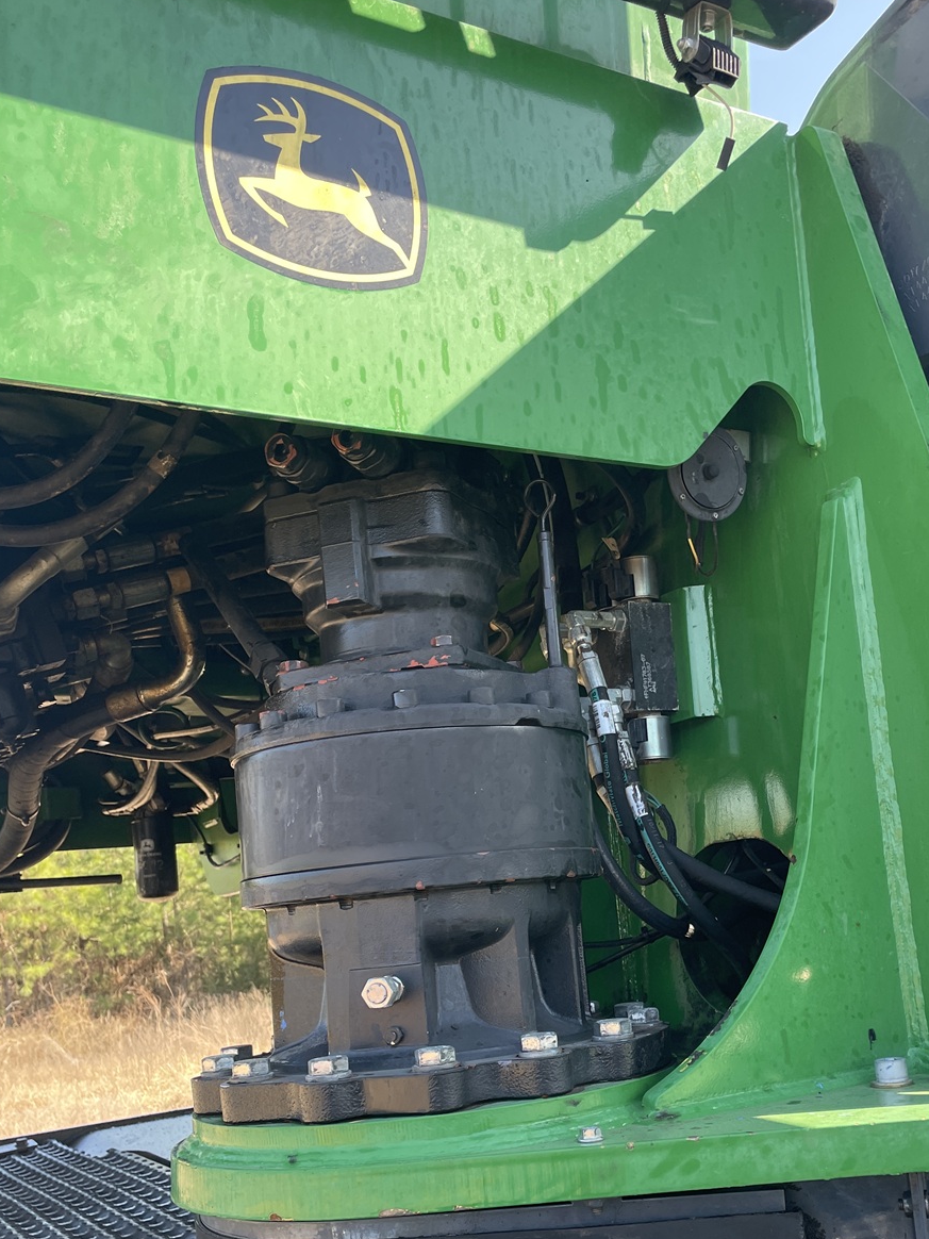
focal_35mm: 36
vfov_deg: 50.7
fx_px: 1288
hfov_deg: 39.2
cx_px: 612
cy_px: 797
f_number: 1.6
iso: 32
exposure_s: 1/273
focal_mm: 4.2
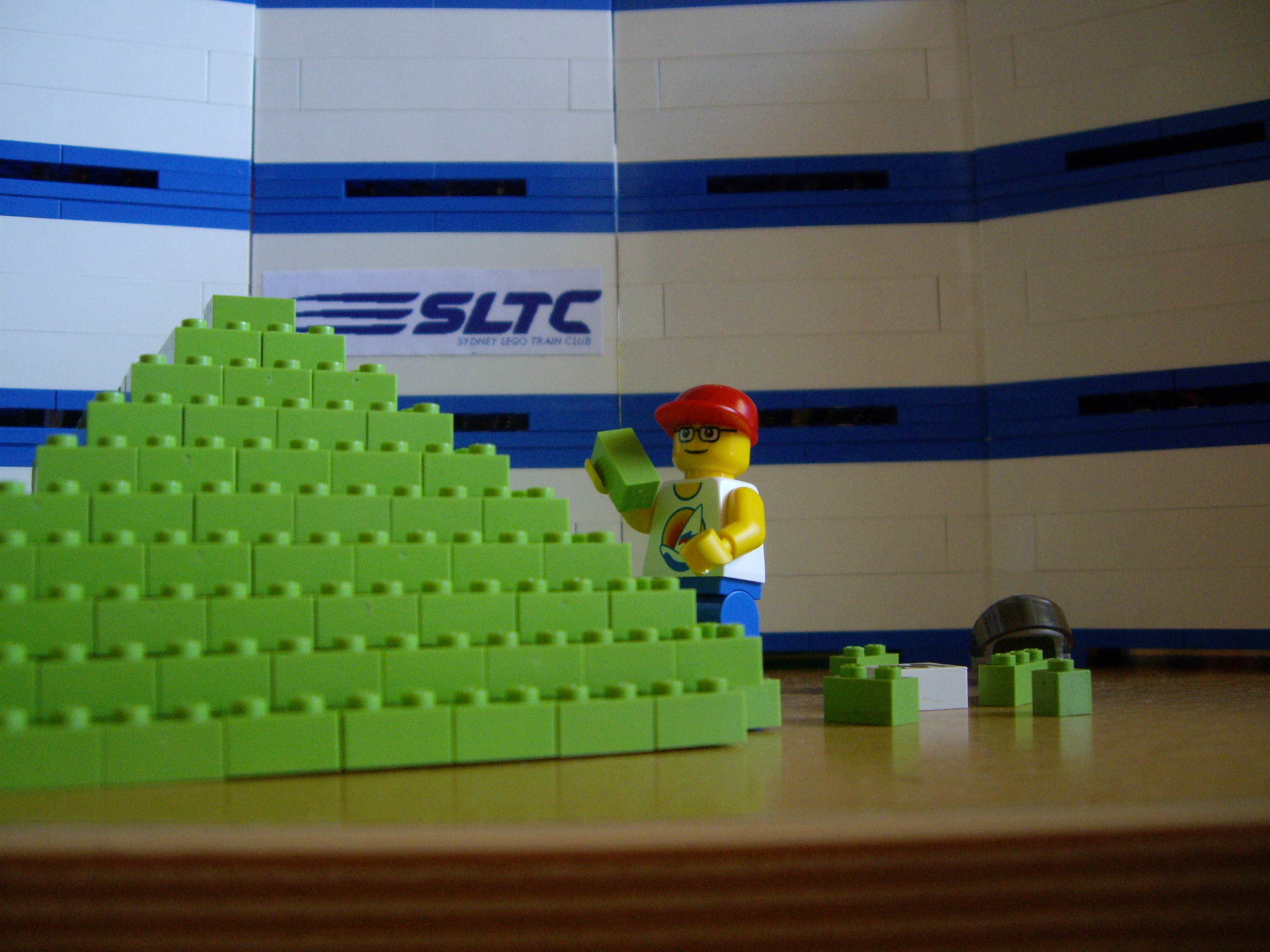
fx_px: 1394
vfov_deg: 37.7
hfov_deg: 49.0
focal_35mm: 38
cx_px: 635
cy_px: 476
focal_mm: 6.2
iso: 200
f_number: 2.7
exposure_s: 1/15
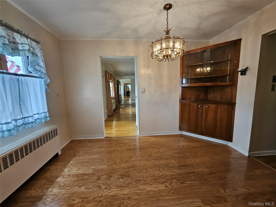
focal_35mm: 13
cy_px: 104
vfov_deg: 89.9
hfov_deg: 106.2
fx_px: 104
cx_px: 138
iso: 80
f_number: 2.2
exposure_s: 1/60
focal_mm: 1.7
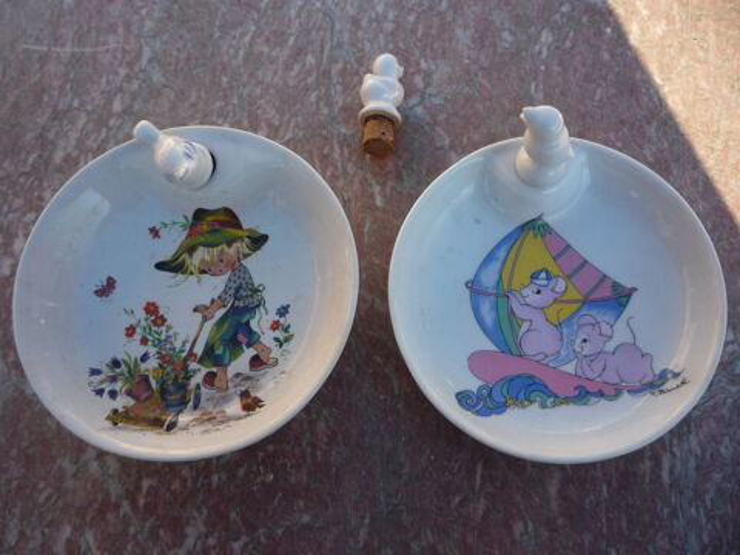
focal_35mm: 30
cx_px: 370
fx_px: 641
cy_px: 278
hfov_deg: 60.0
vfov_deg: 46.8
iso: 100
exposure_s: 1/125
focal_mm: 5.2
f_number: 4
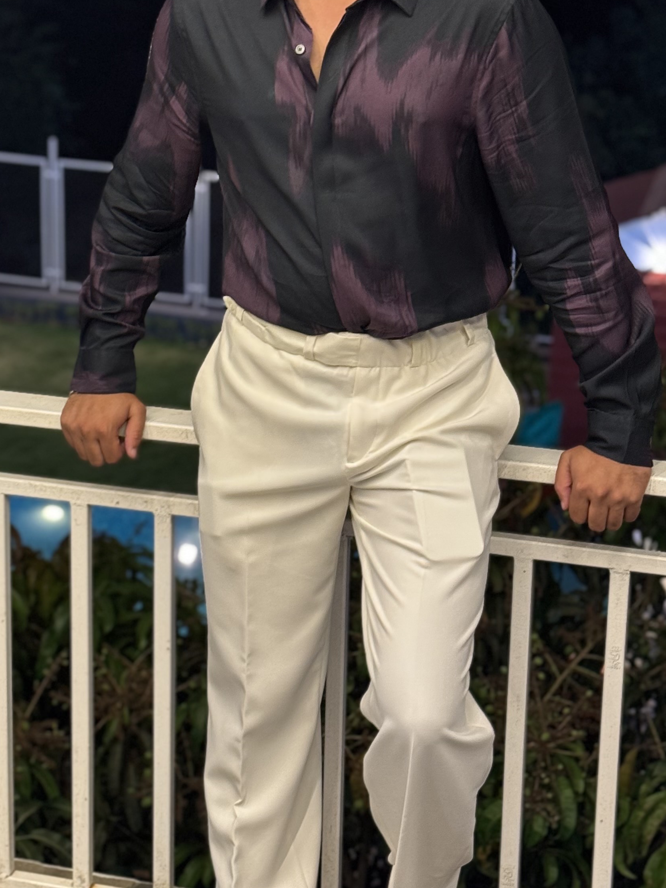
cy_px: 346
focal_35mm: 87
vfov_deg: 22.5
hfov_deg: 16.9
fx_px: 2232
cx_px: 216
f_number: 1.78
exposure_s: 1/33
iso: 250
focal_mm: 6.76
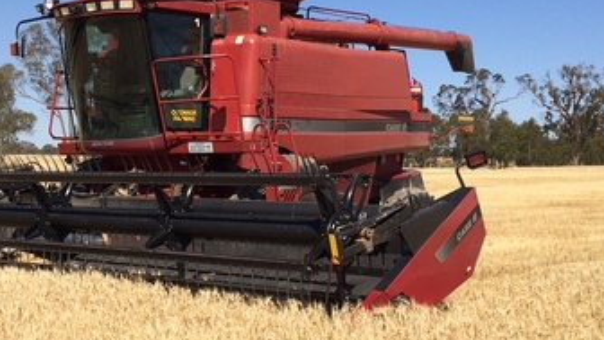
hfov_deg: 33.2
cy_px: 165
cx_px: 149
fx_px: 993
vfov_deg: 19.4
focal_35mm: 62
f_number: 2.2
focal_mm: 4.15
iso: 32
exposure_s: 1/3425
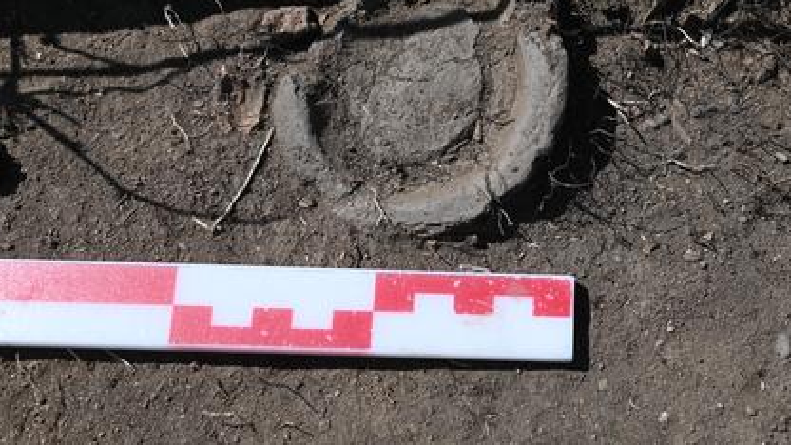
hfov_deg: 31.0
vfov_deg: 18.0
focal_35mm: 67
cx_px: 574
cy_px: 194
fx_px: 1405
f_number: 8
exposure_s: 1/400
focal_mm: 38
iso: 100
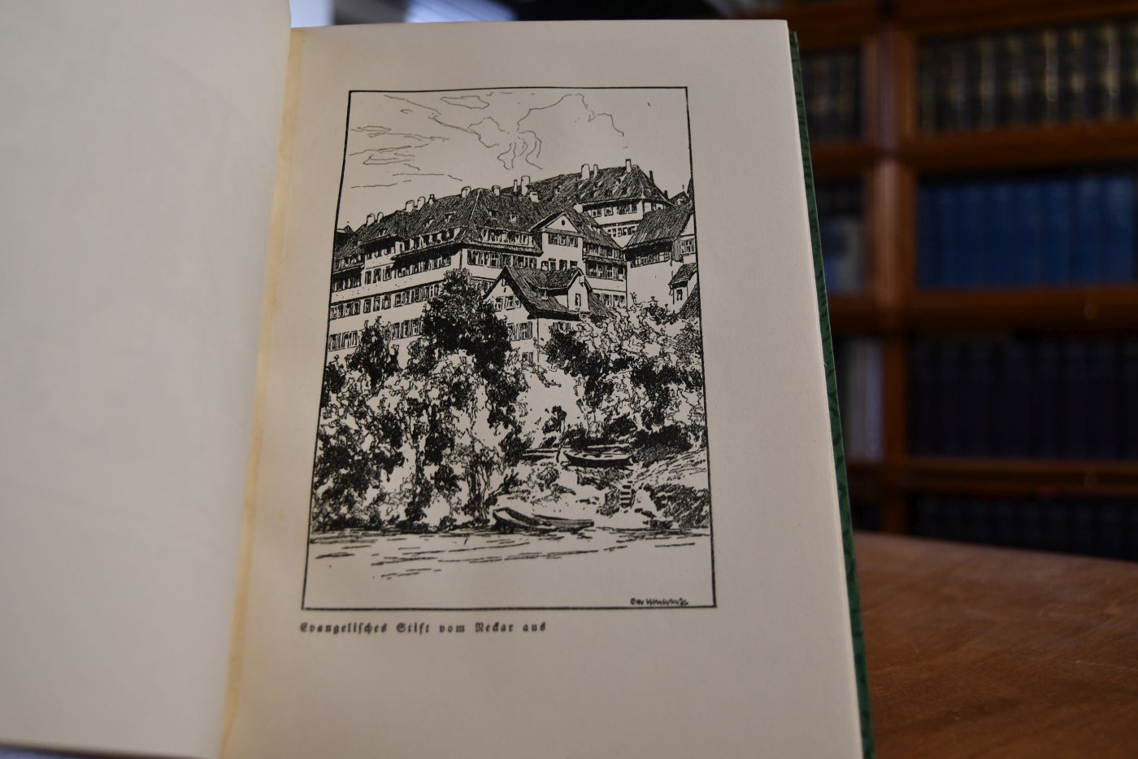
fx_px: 1138
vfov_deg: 36.9
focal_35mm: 36
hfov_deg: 53.1
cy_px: 380
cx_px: 569
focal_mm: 24
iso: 800
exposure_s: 1/160
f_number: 3.8
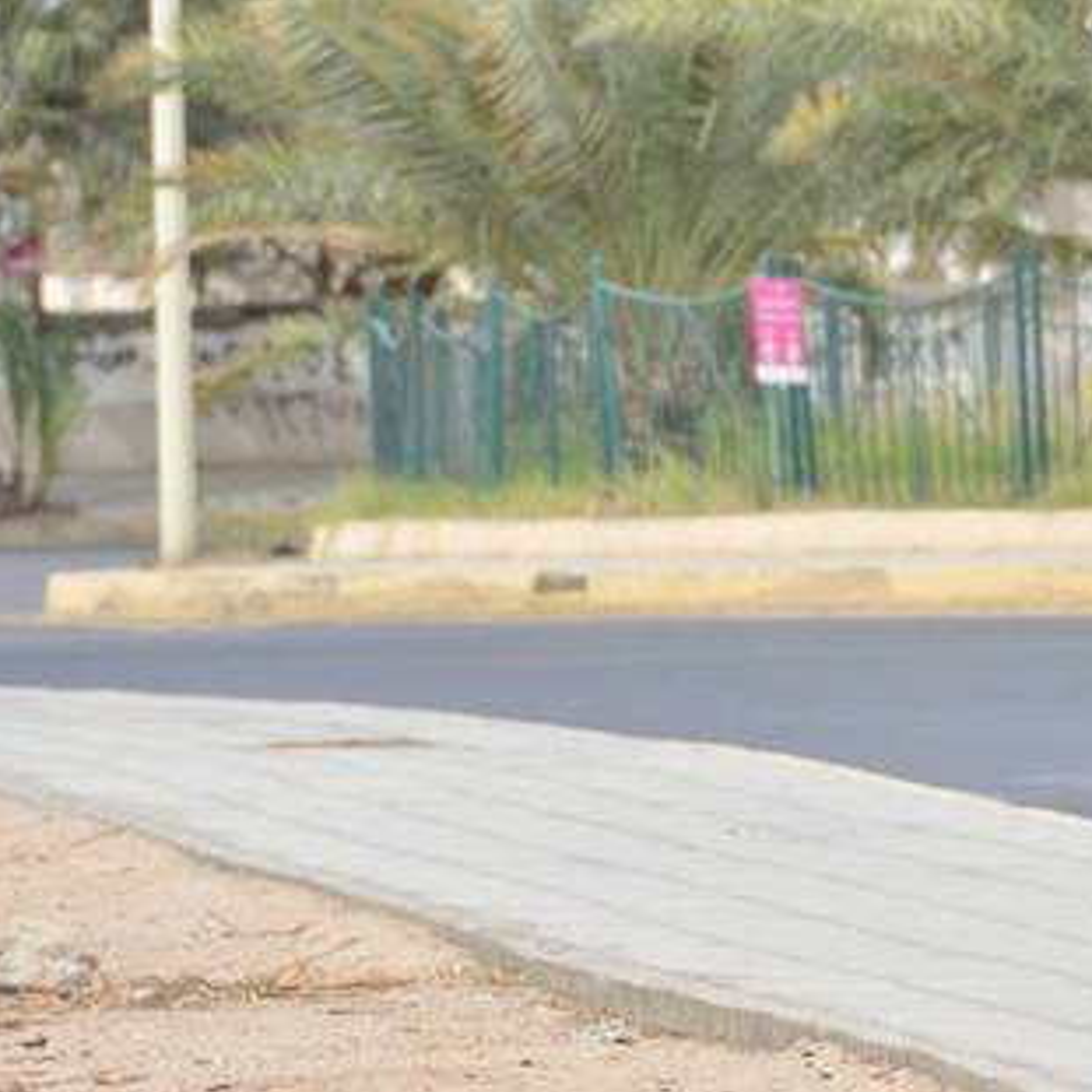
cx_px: 990
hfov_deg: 3.1
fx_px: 20451
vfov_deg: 3.1
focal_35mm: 573
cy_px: 641
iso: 200
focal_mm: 200
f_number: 5.6
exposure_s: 1/500
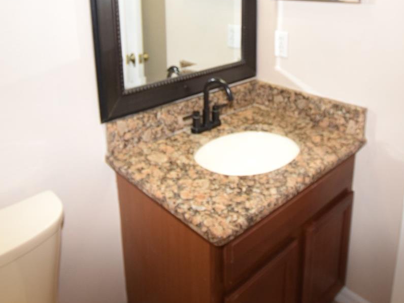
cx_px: 223
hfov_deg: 61.5
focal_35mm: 29
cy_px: 60
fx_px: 338
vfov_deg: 45.7
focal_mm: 10
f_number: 5
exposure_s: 1/100
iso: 800
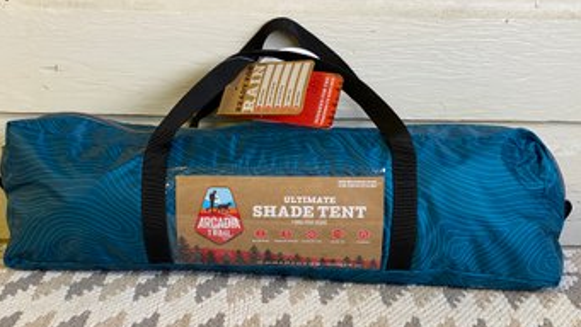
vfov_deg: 21.0
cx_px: 290
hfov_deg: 36.6
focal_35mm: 57
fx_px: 878
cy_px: 215
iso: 125
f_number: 2
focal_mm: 6
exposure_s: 1/60
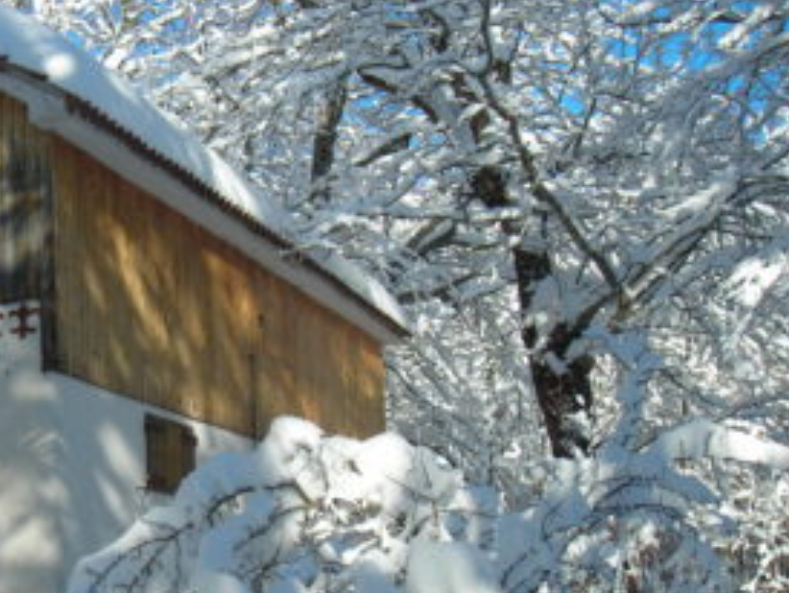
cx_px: 63
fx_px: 1620
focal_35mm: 71
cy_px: 425
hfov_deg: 26.4
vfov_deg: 20.6
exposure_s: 1/124
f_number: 6.4
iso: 50
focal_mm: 6.3
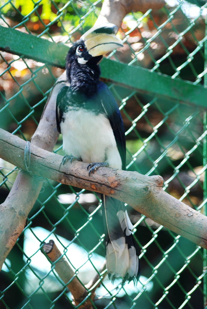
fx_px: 1742
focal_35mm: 202
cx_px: 104
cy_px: 154
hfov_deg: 6.8
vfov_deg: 10.1
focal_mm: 135
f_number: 4.5
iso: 360
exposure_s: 1/125
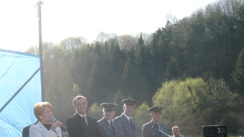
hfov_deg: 36.5
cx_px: 102
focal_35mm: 57
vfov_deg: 20.8
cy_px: 115
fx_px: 369
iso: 80
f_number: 8
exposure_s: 1/80
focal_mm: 5.8
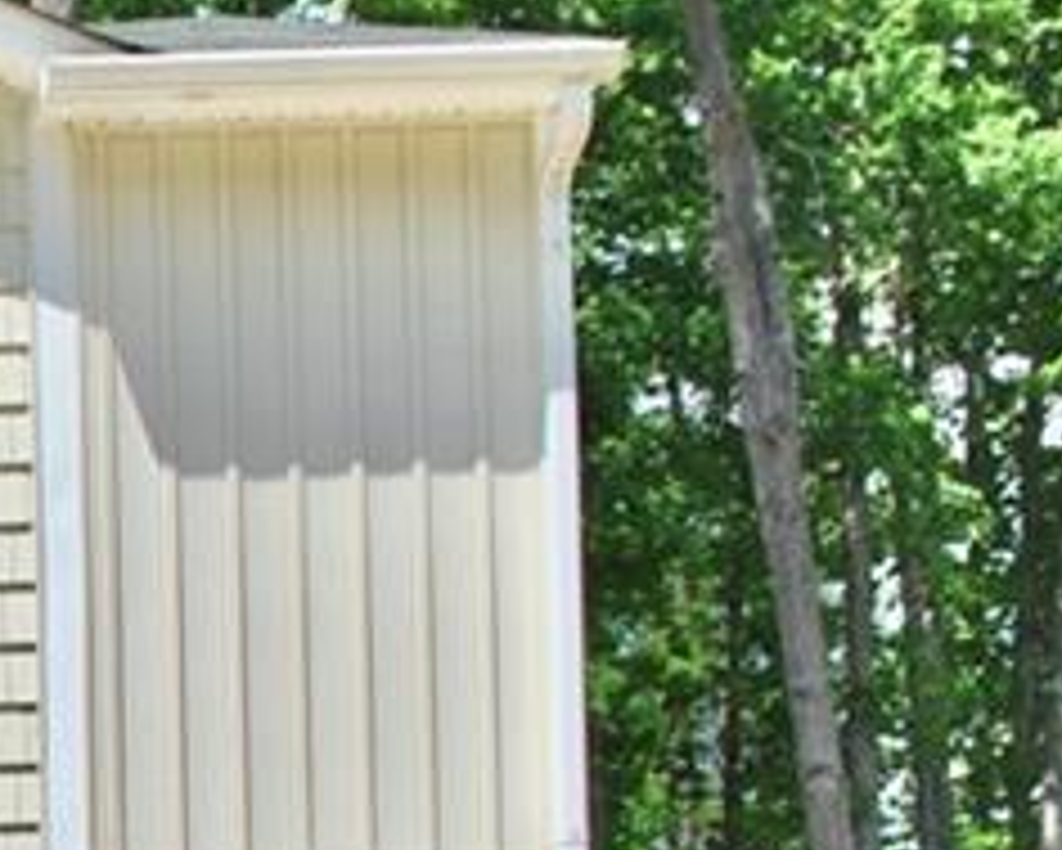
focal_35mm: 110
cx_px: -1188
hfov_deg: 14.1
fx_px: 3459
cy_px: 1084
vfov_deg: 13.5
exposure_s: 1/250
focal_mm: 18
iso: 100
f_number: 8
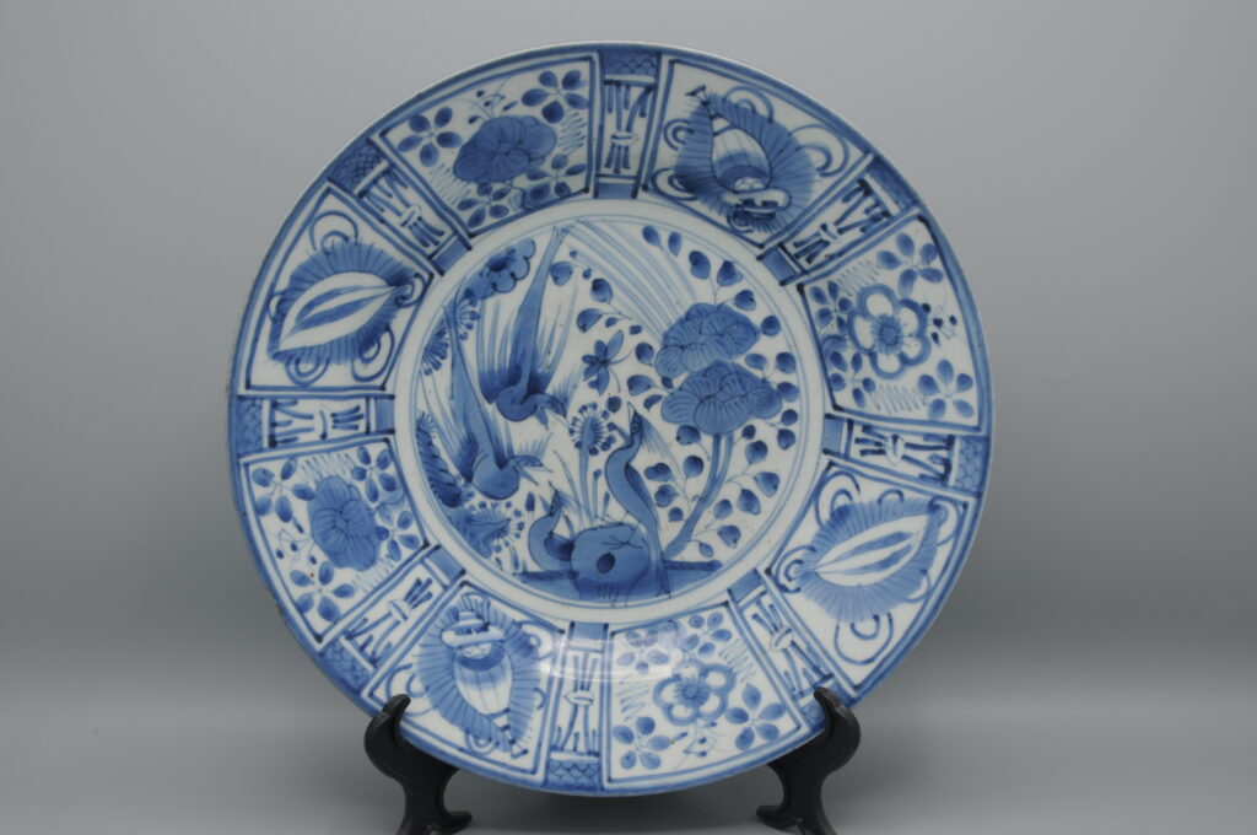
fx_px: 1465
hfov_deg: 46.5
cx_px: 628
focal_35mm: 42
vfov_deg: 31.8
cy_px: 418
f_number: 16
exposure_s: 1/6
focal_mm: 28
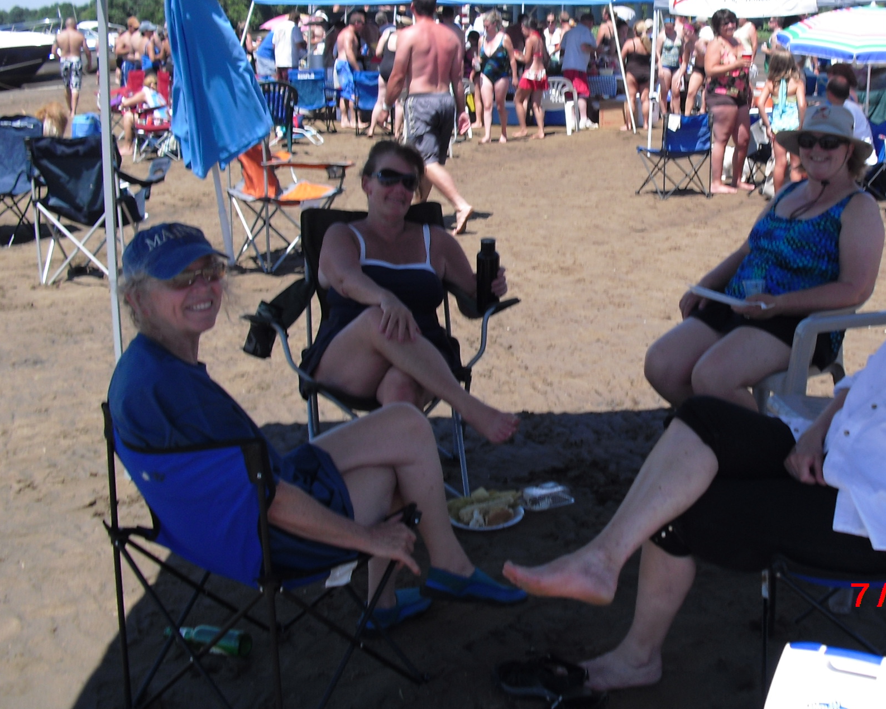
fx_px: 1337
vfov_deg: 29.5
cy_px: 227
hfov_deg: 36.2
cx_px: 606
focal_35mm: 51
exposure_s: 1/100
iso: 64
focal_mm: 6.3
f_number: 7.8
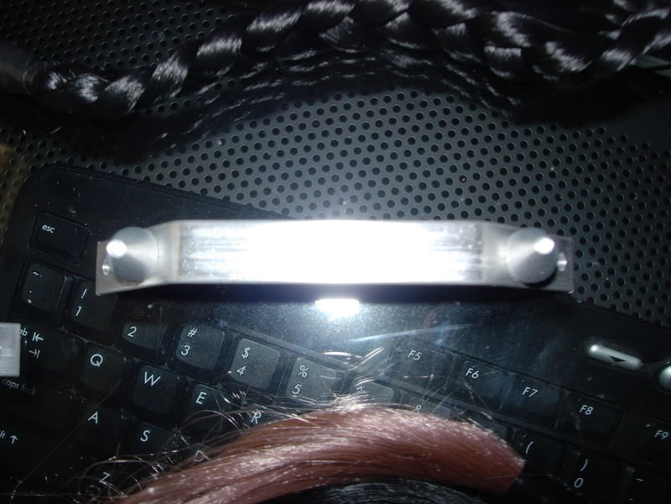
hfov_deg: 49.0
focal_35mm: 38
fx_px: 737
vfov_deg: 37.7
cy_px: 252
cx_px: 336
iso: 79
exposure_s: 1/64
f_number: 4.8
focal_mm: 7.8
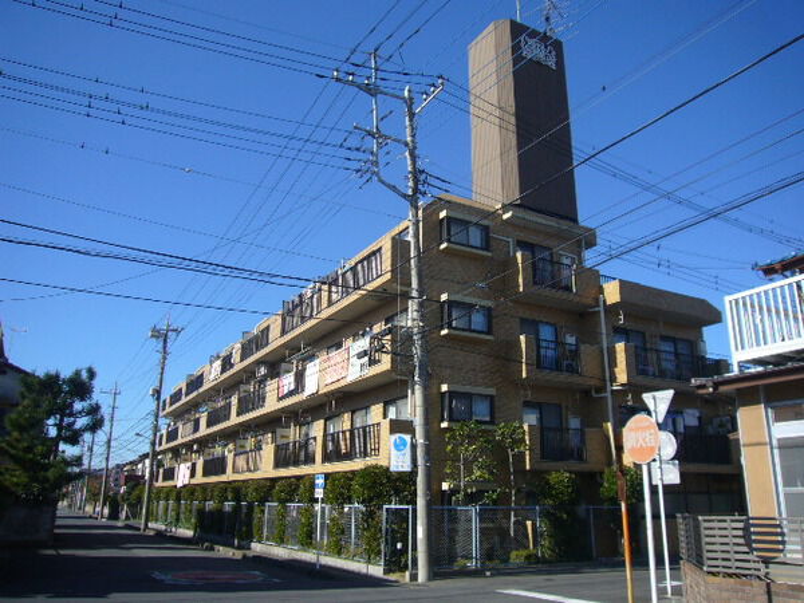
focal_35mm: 28
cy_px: 302
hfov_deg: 63.4
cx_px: 402
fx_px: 650
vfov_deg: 49.7
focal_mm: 4.6
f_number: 5.6
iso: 80
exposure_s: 1/320
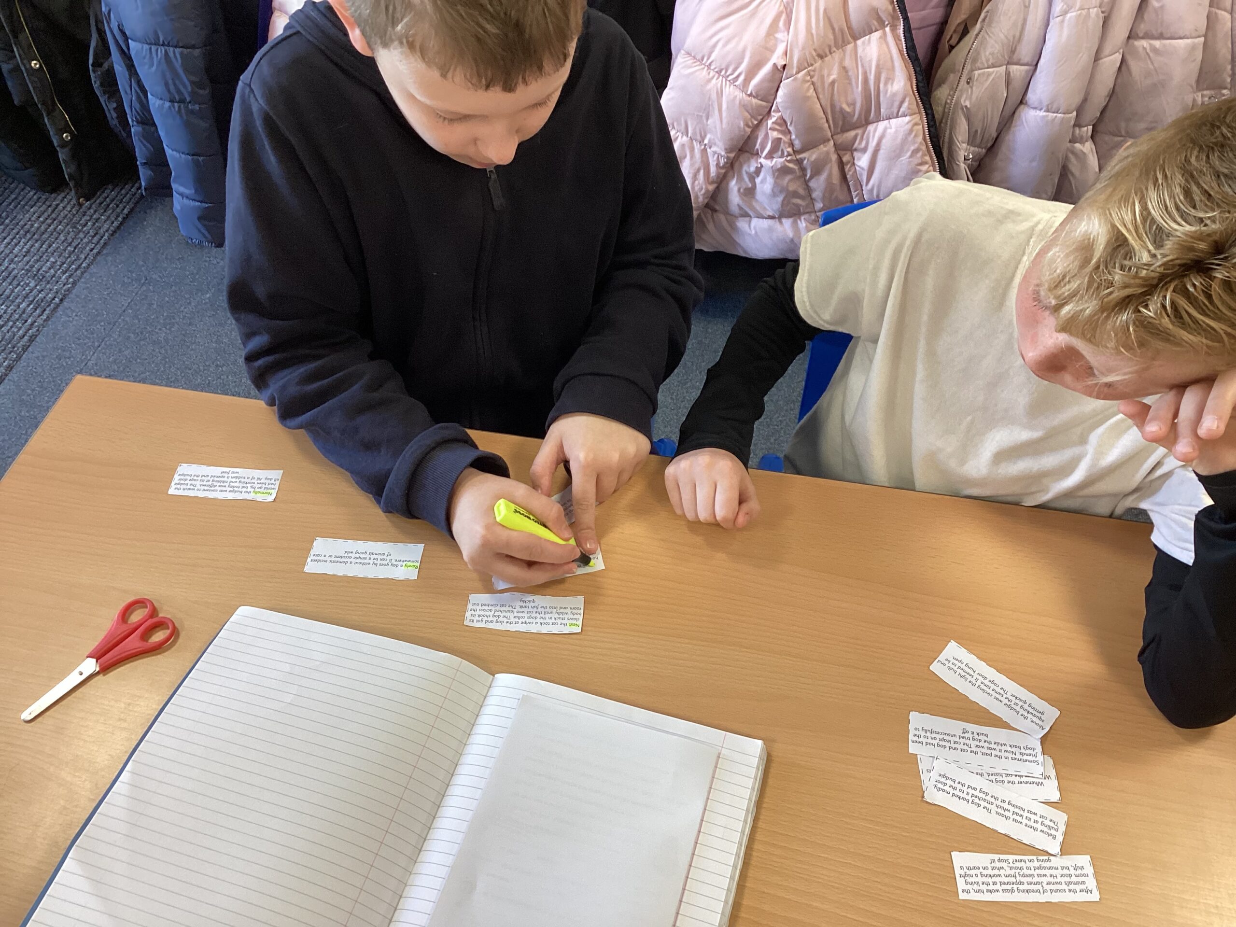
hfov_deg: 58.4
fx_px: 1107
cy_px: 464
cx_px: 618
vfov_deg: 45.4
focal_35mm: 31
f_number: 2.4
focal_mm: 3.3
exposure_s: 1/50
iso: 100
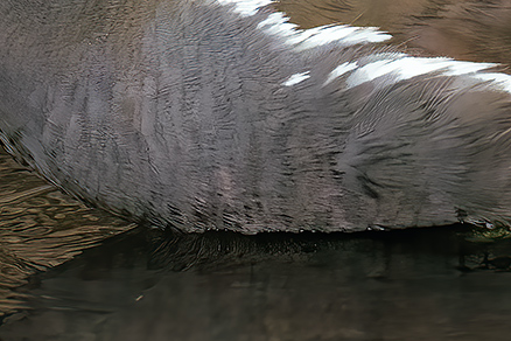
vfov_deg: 0.4
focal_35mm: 3258
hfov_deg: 0.6
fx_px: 46243
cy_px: -37
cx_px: 145
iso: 12800
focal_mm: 529
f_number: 7.1
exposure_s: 1/1250
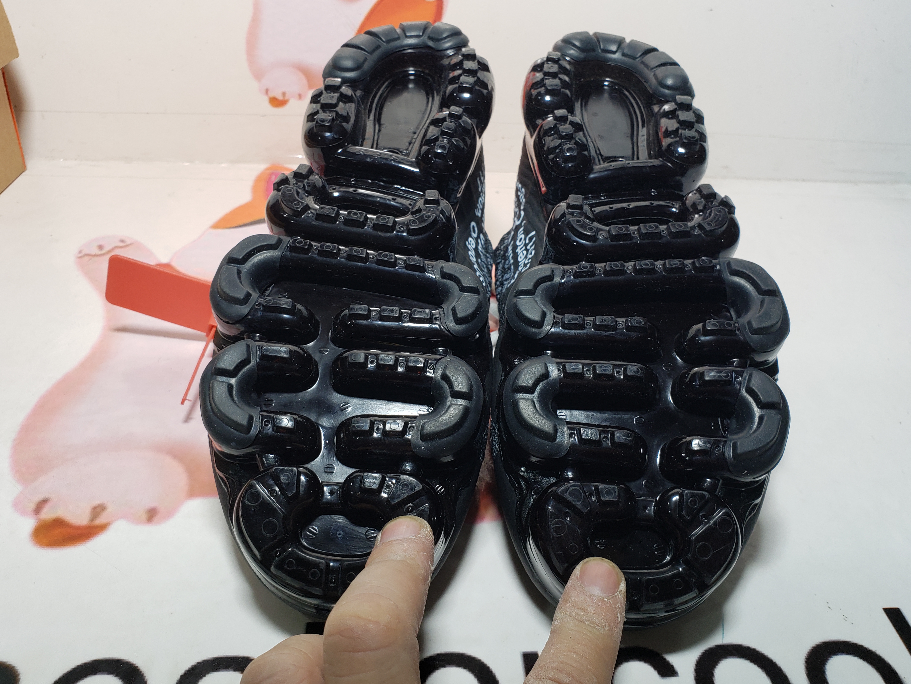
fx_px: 737
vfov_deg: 49.7
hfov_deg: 63.4
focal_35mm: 28
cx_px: 456
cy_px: 324
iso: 50
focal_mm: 4.3
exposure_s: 1/109
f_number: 2.4
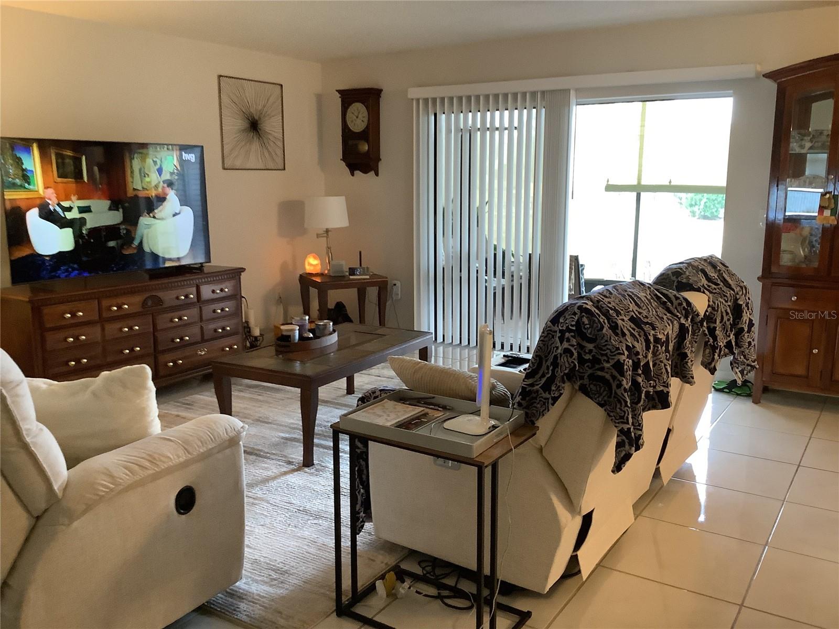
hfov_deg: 58.4
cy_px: 314
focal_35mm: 31
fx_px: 751
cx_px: 420
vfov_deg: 45.4
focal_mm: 3.3
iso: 320
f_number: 2.4
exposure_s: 1/40
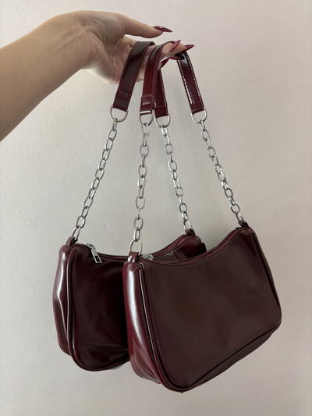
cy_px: 208
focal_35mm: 26
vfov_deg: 67.3
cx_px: 156
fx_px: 312
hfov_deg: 53.1
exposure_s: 1/50
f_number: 1.6
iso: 100
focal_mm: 5.96
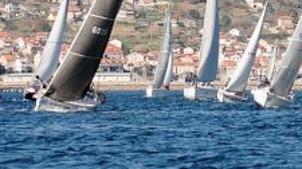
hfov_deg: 4.5
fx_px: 3815
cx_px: 184
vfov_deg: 2.5
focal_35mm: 477
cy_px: 13
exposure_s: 1/500
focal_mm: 85
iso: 100
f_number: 5.6
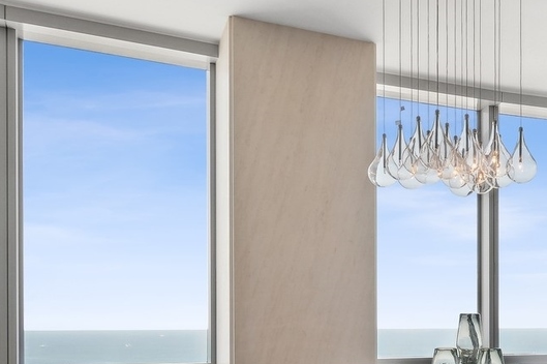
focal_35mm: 43
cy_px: 321
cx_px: 453
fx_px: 653
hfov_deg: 42.9
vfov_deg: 30.0
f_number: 9.5
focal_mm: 14
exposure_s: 1/60
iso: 200
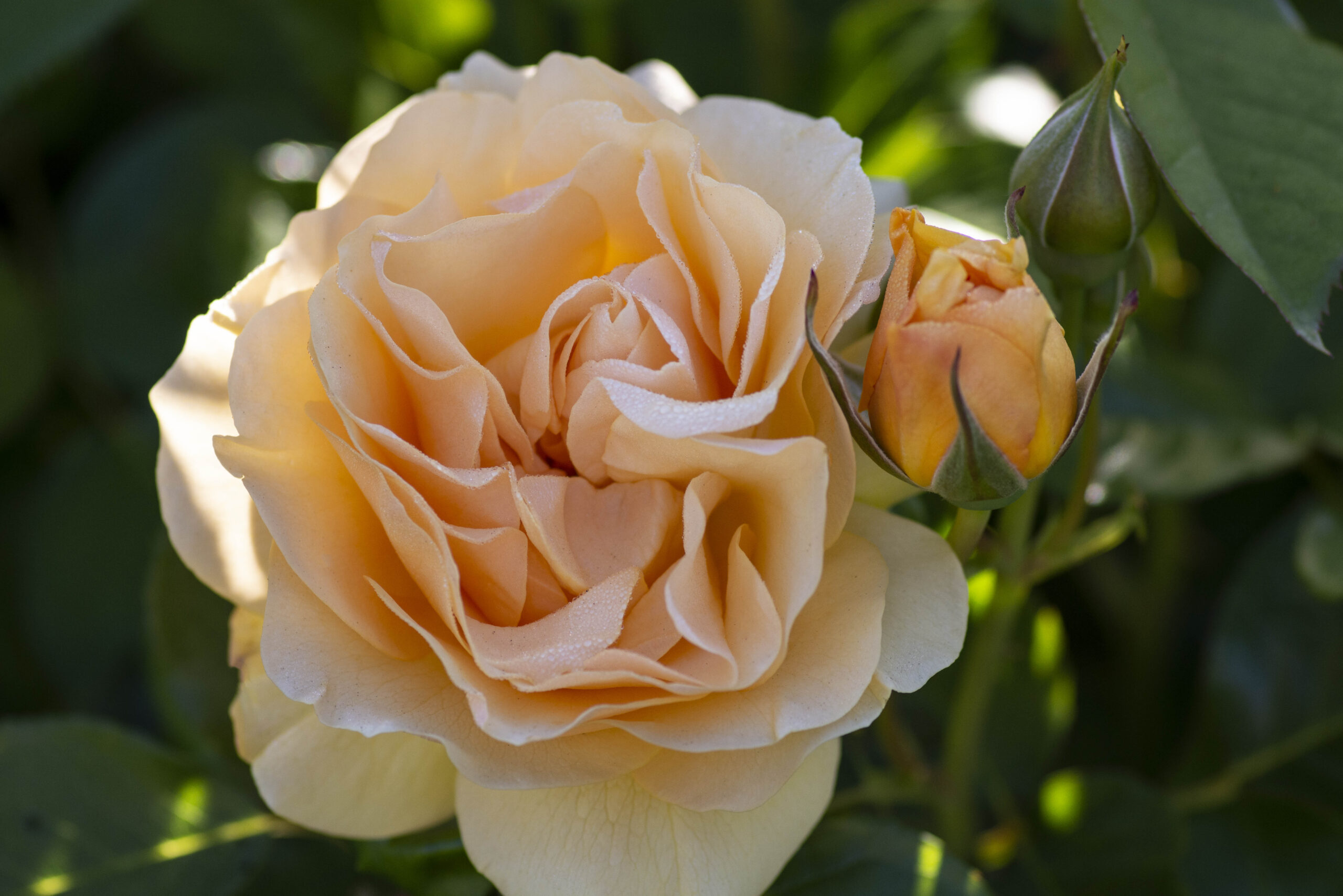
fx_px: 5596
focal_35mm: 150
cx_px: 672
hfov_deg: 13.7
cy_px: 448
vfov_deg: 9.1
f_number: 5.6
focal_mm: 100
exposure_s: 1/640
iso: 320
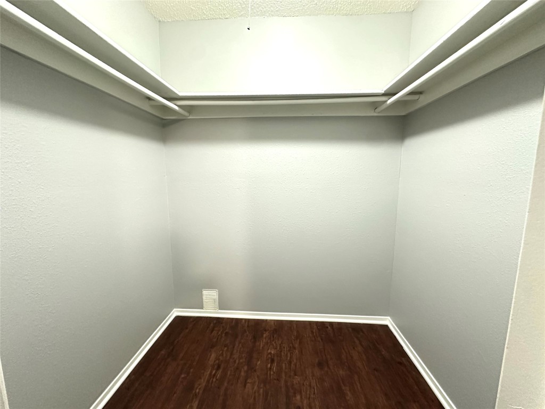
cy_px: 204
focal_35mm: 14
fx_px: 220
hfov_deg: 102.1
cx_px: 272
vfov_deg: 85.7
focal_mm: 2.22
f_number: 2.2
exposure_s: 1/60
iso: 800
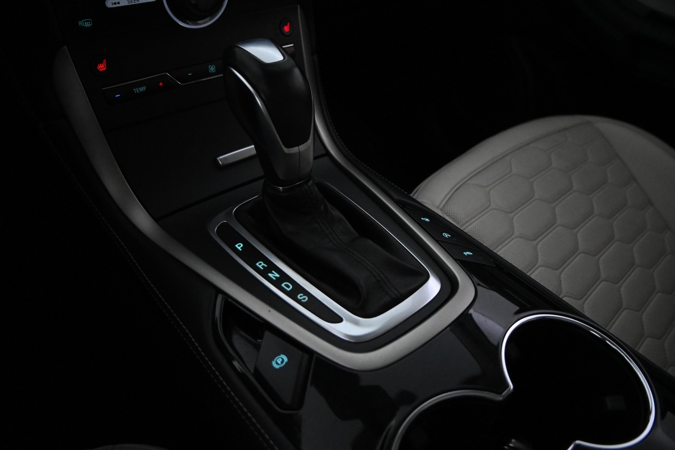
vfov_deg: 18.2
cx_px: 338
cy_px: 225
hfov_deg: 27.0
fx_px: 1406
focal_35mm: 75
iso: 5000
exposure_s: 1/200
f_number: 6.3
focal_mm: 50
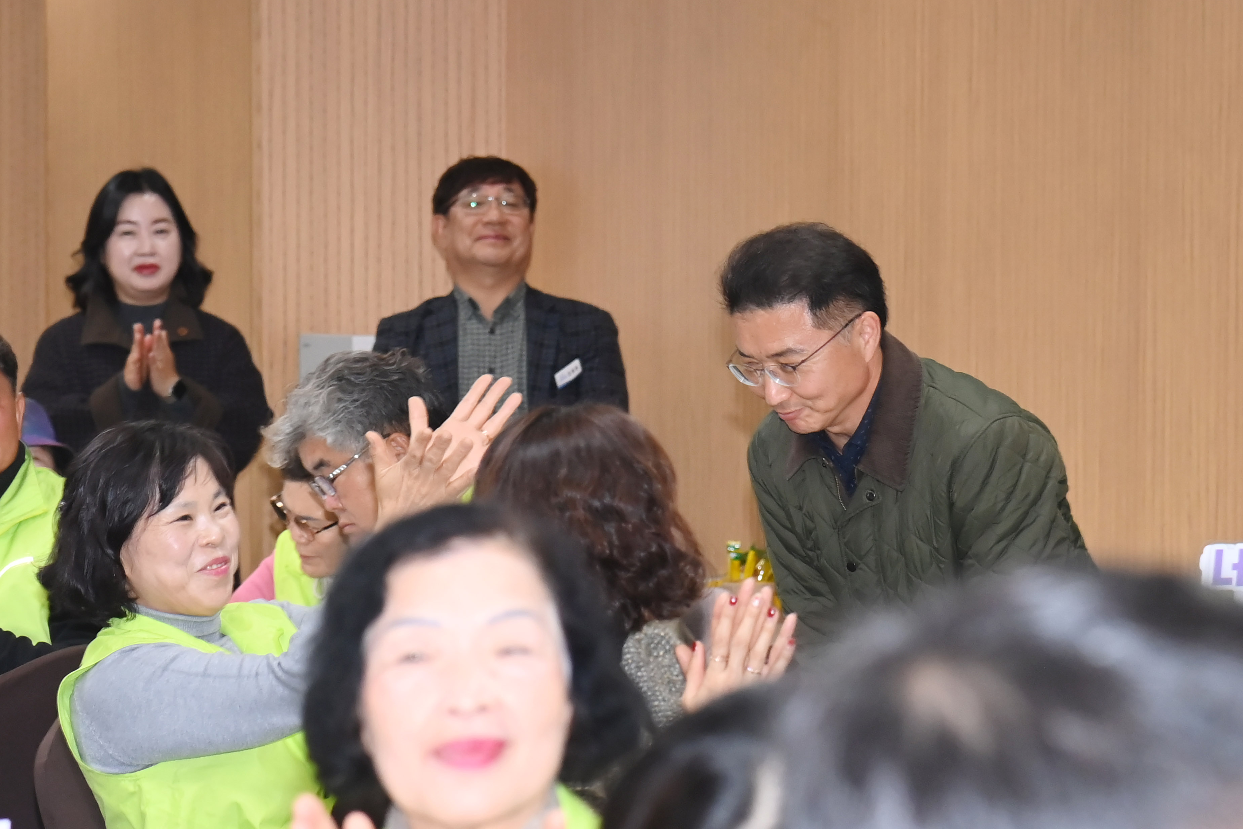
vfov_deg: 7.6
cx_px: 692
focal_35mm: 181
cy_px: 546
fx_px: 6249
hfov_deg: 11.4
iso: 2500
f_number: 6.3
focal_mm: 120
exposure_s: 1/250
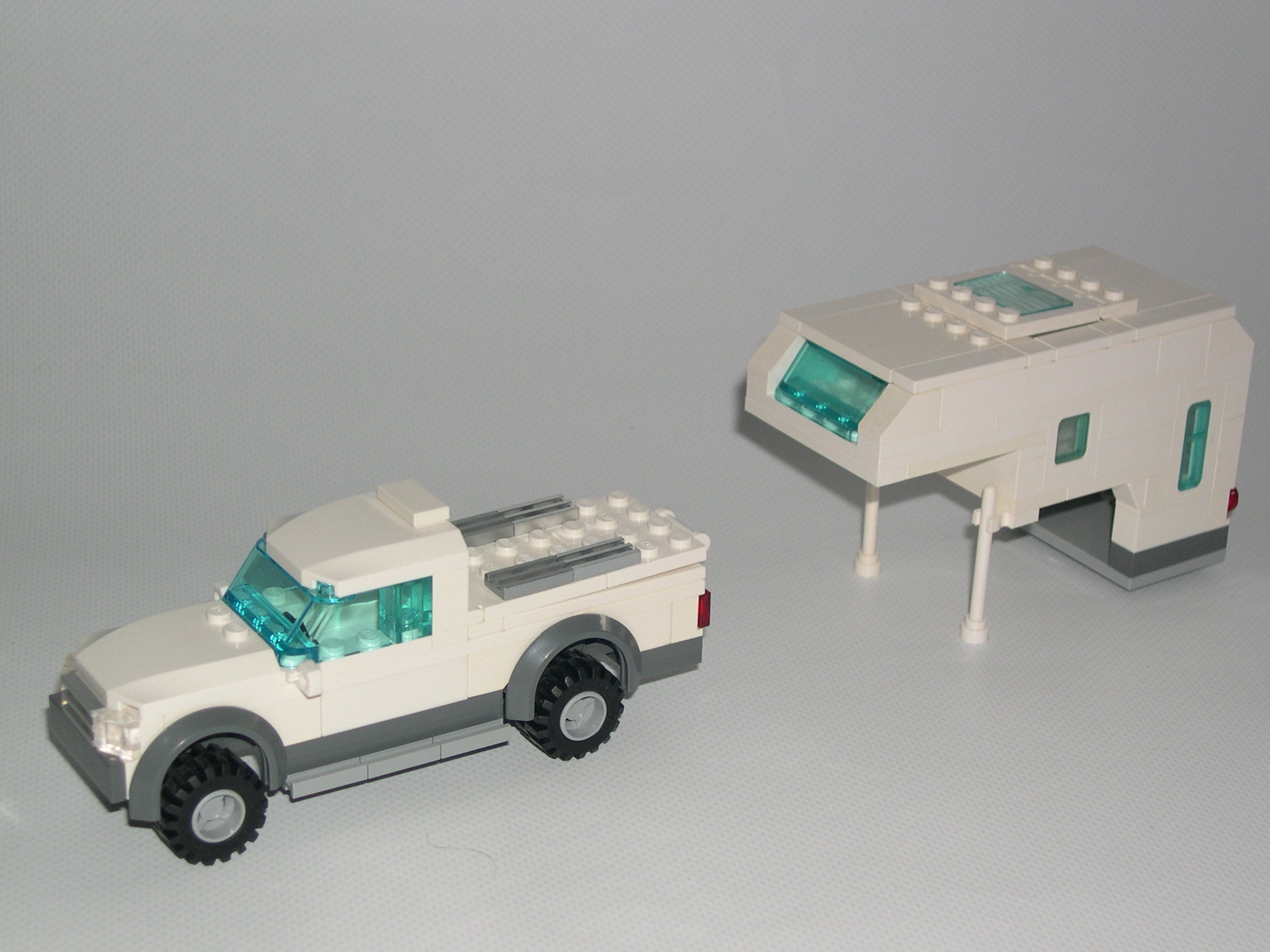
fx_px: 2422
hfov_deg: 29.4
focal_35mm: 66
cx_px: 636
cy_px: 499
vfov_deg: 22.3
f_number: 3.5
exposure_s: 1/60
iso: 100
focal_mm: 13.2
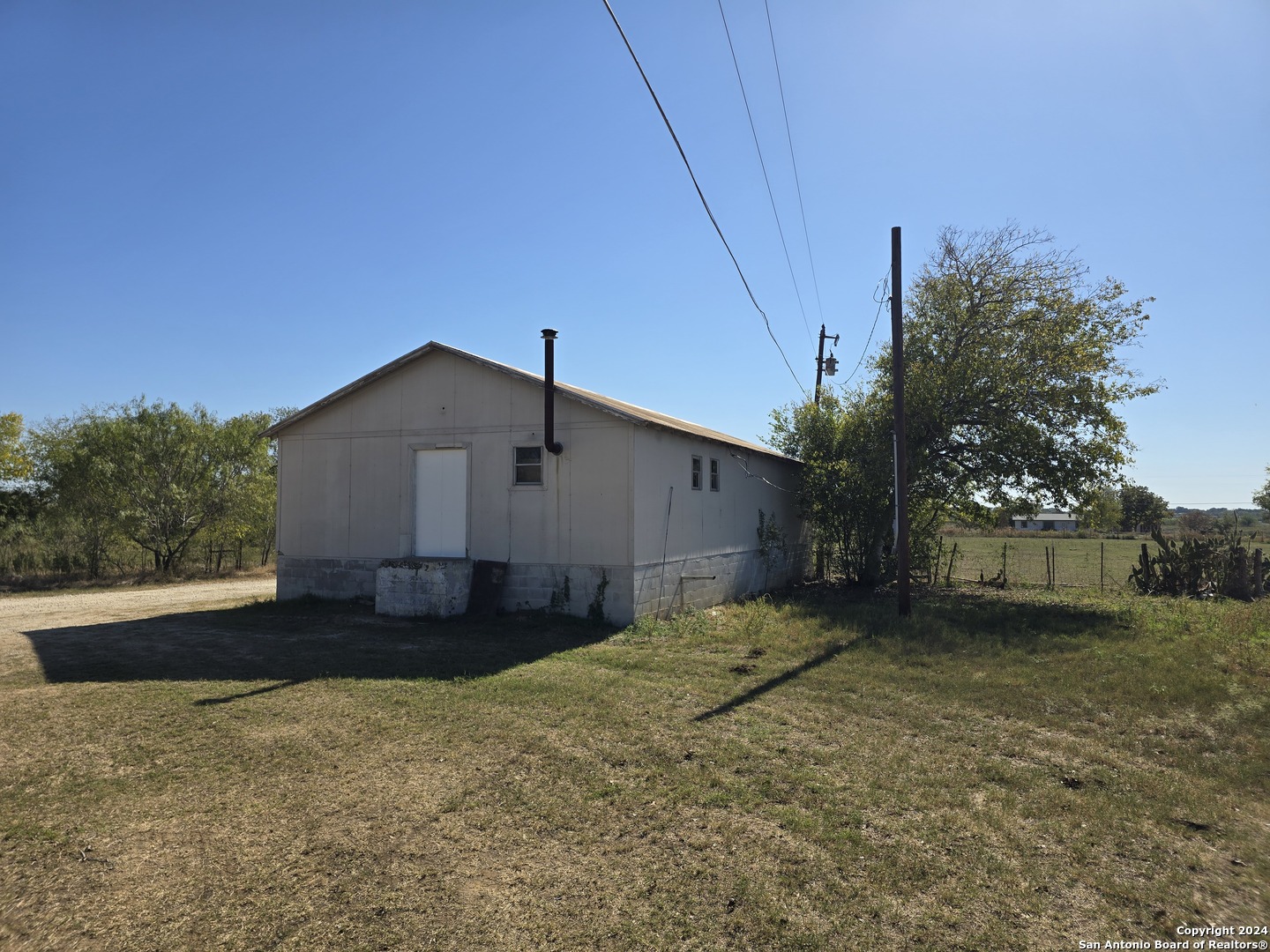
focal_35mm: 23
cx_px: 635
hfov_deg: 73.9
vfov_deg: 58.9
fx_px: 844
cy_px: 476
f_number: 1.7
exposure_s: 1/1222
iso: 12
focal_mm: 6.3
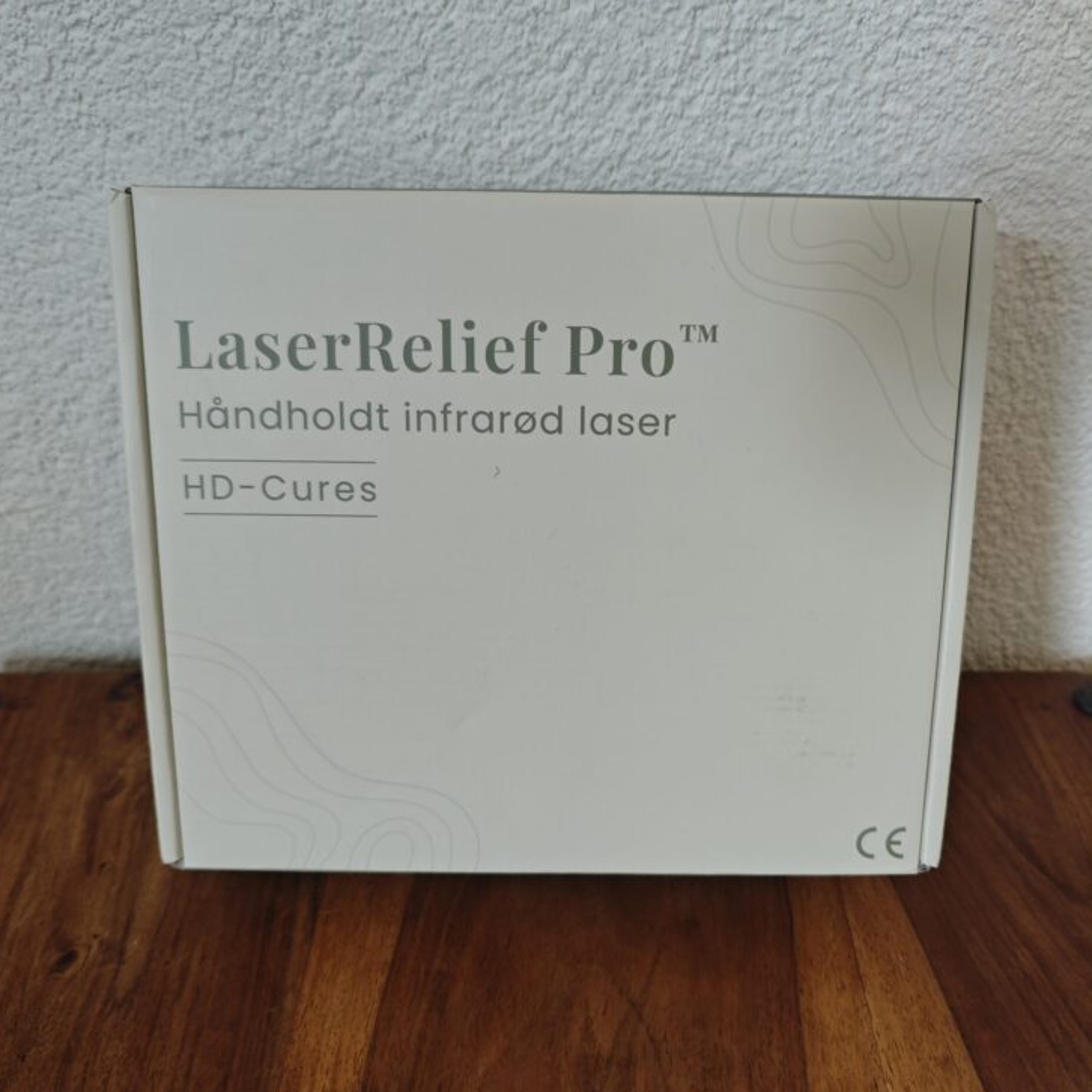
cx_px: 588
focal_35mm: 28
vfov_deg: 57.3
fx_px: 999
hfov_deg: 57.2
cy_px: 560
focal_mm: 8.72
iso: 400
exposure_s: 1/86.6
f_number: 1.63
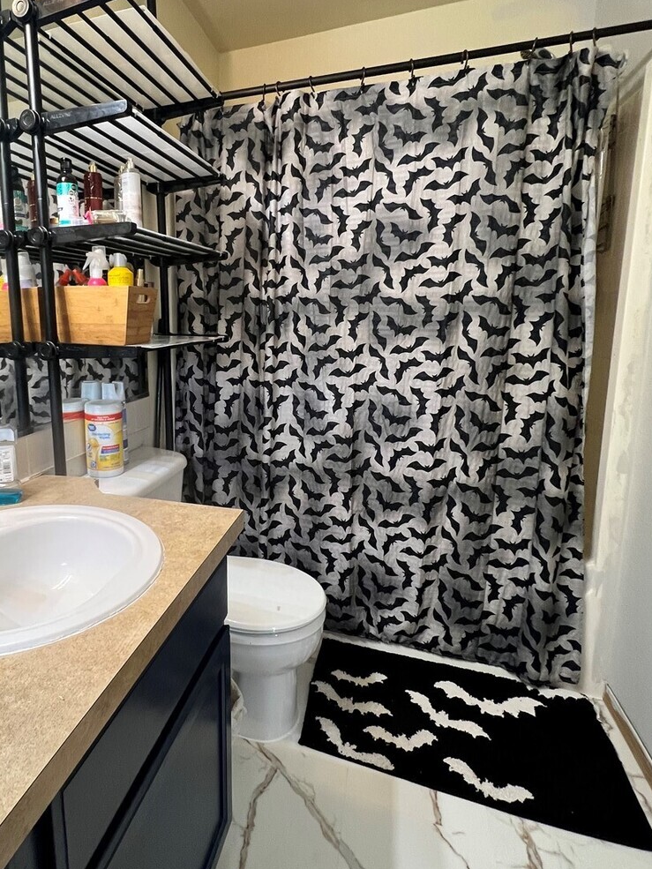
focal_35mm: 19
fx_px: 477
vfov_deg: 84.5
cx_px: 194
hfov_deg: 66.0
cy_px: 401
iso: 200
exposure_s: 1/60
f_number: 1.8
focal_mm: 1.57
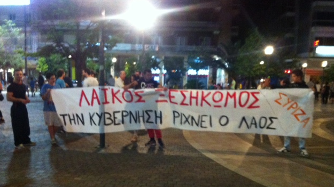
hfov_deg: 51.6
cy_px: 120
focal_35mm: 39
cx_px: 167
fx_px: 345
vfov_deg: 30.2
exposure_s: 1/15
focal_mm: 3.85
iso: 640
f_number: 2.8
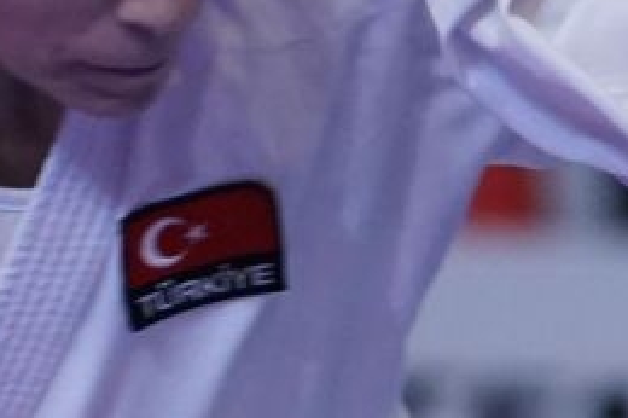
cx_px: 449
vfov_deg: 1.0
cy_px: 51
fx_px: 24127
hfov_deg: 1.5
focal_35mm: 1384
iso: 3200
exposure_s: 1/1000
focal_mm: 200
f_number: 2.8
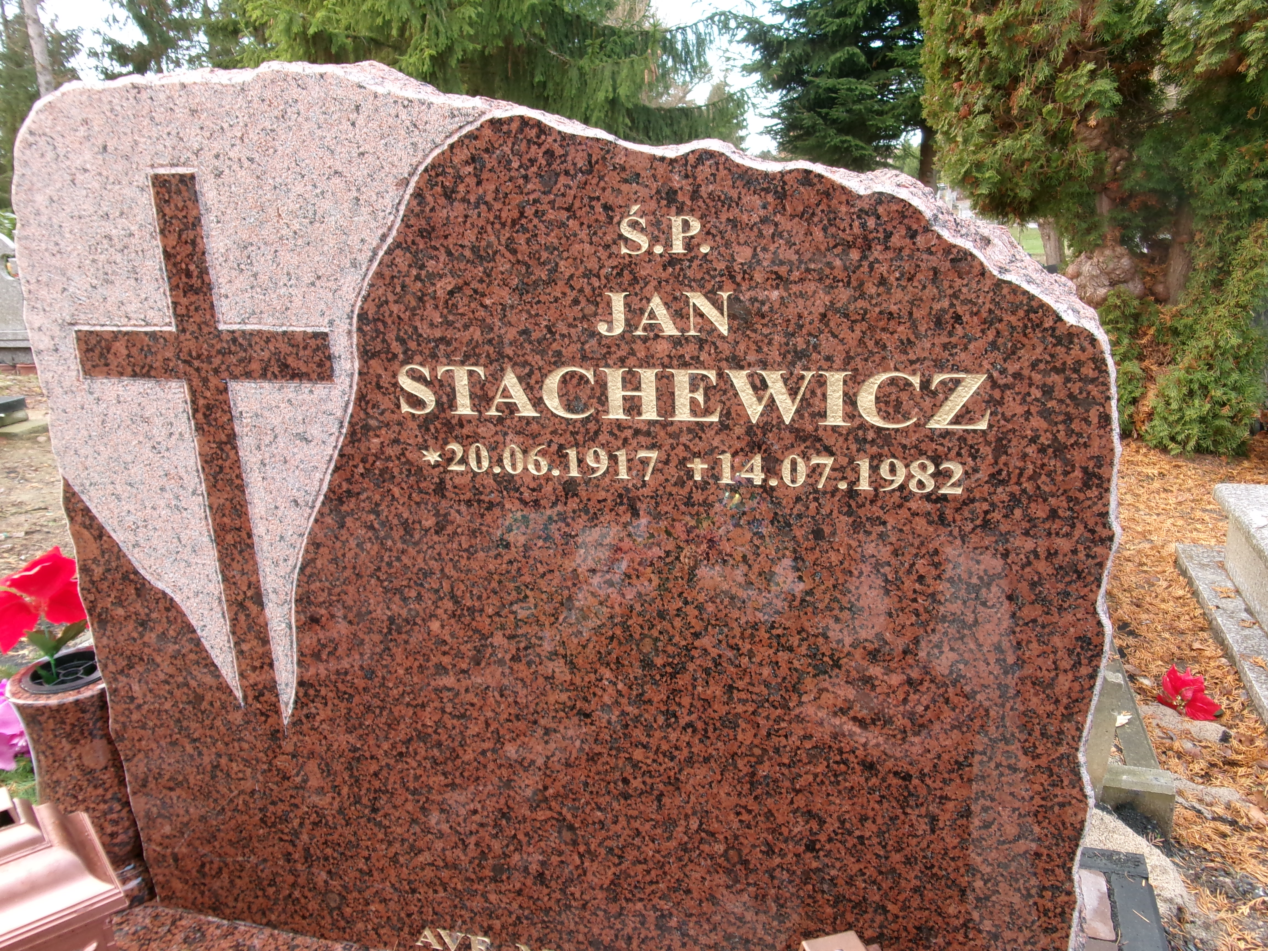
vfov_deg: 49.7
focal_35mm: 28
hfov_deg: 63.4
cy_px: 476
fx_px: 1026
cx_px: 634
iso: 130
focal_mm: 5.1
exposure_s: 1/34
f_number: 3.9
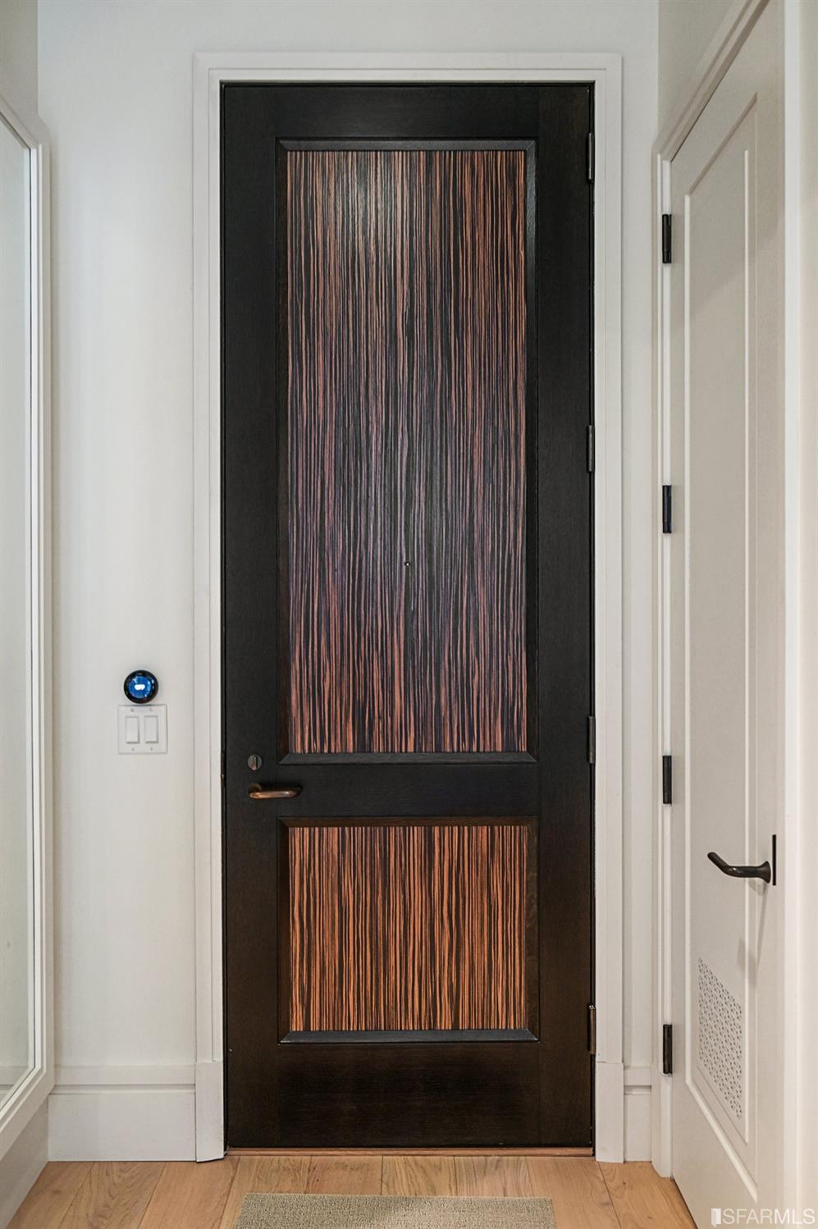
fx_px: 1092
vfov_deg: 58.7
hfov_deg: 41.1
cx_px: 409
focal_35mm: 32
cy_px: 614
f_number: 4.8
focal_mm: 32
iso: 400
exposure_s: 1/3
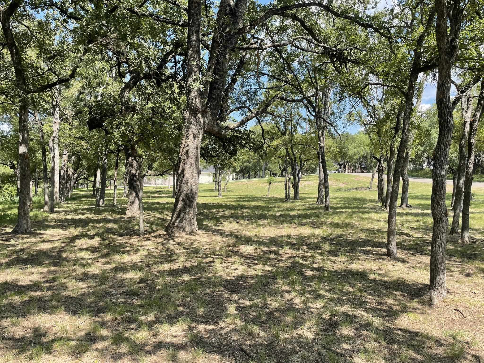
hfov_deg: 67.3
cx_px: 242
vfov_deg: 53.1
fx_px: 364
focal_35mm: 26
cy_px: 182
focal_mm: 4.2
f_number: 1.6
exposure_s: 1/910
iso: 32
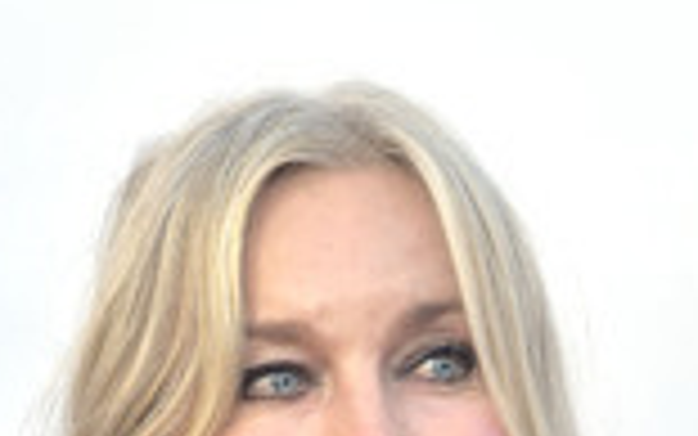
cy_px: 885
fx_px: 5595
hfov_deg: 7.1
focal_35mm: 294
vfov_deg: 4.4
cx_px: 358
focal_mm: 112
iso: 400
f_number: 6.3
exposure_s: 1/250
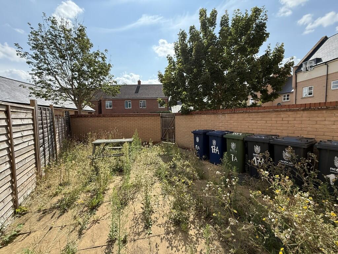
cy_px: 127
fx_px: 137
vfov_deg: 85.7
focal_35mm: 14
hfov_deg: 102.1
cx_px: 169
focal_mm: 2.22
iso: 64
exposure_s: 1/1167
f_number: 2.2
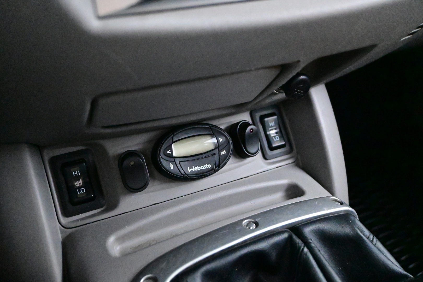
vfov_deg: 35.5
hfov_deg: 51.3
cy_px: 141
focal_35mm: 38
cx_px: 212
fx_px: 441
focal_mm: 25
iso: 22800
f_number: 4.2
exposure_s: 1/40
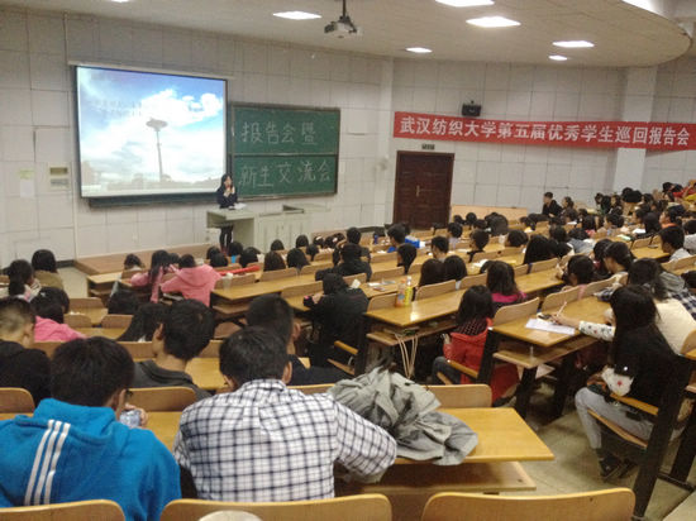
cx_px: 348
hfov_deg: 52.6
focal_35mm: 35
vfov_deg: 40.7
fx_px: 703
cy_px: 260
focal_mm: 4.28
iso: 320
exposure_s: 1/20
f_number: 2.4
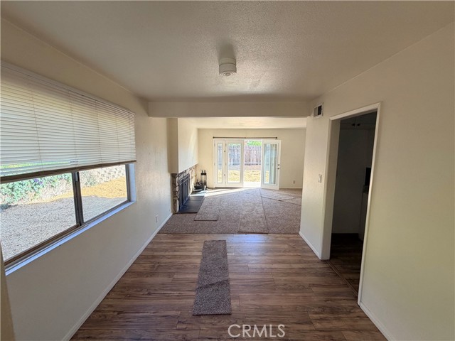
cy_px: 170
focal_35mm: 14
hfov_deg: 102.1
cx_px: 228
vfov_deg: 85.7
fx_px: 184
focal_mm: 2.22
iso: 64
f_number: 2.2
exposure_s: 1/121
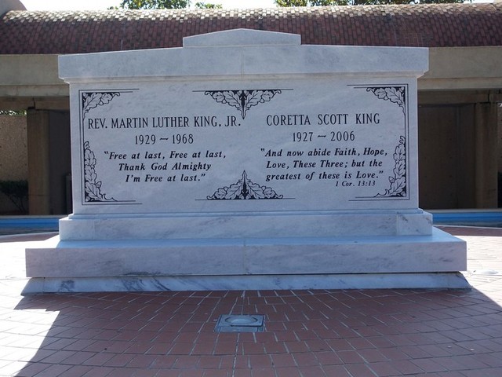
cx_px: 251
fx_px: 856
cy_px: 188
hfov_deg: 32.7
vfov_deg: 24.8
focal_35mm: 59
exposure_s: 1/320
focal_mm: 12.6
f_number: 3.2
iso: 64
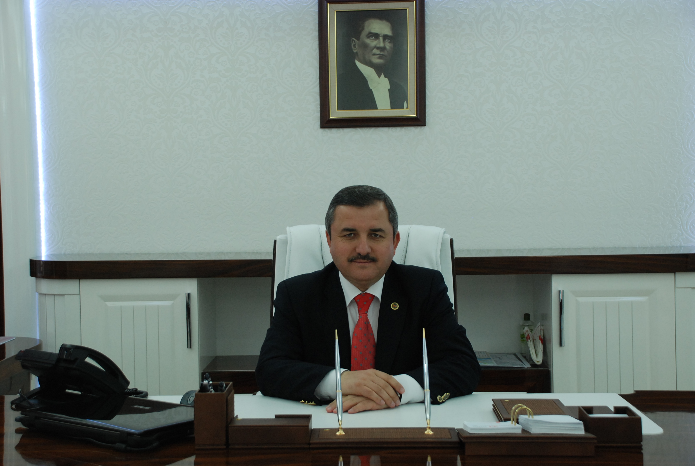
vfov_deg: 25.9
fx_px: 1016
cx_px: 348
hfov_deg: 37.8
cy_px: 233
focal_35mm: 52
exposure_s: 1/80
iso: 500
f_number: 4.5
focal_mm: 35
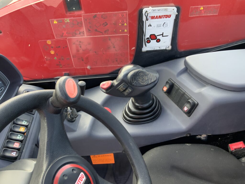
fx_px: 205
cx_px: 122
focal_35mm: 29
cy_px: 92
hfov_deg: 61.7
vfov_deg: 48.2
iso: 64
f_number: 1.8
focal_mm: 3
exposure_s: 1/82
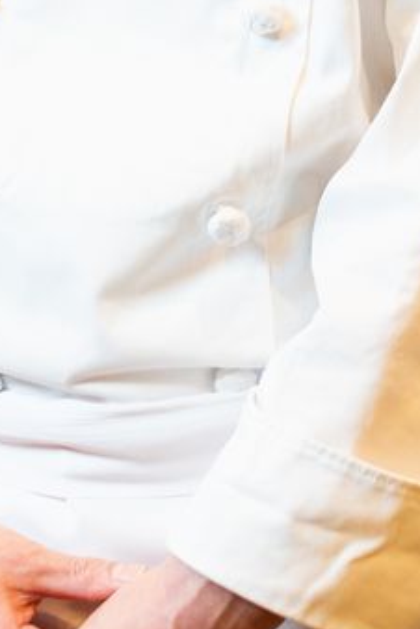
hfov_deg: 6.2
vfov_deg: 9.0
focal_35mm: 221
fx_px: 3867
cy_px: -397
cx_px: 143
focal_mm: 50
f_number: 2.8
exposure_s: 1/50
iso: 500
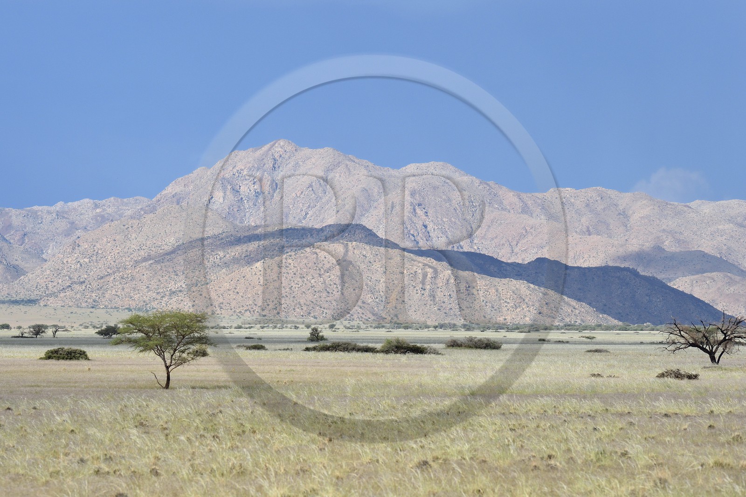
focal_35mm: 200
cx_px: 373
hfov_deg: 10.3
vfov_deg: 6.9
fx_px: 4143
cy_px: 248
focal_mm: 200
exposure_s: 1/3200
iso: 800
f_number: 7.1
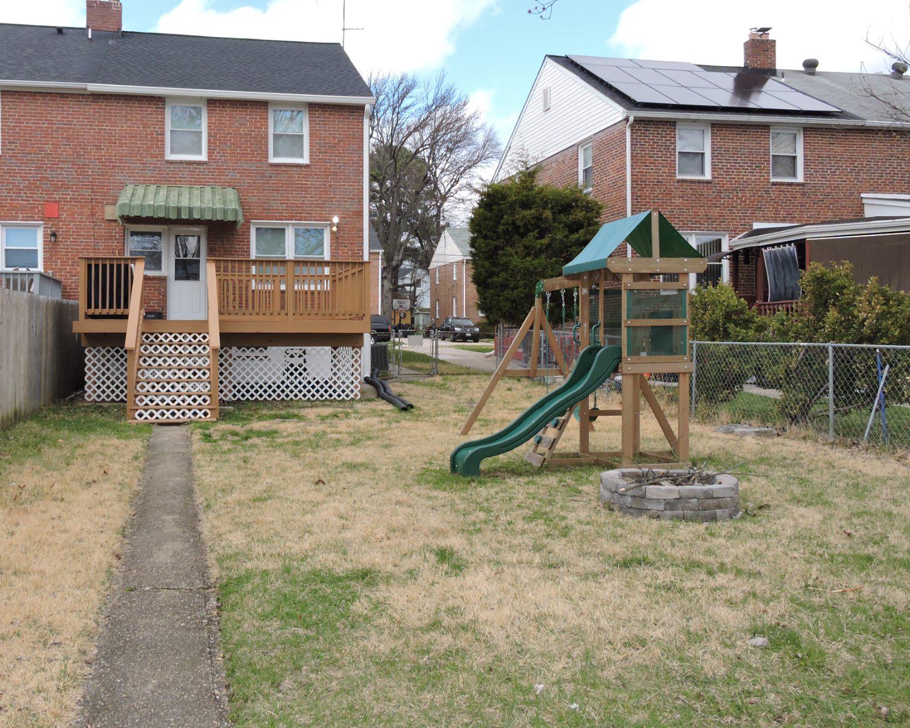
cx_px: 336
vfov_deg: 45.7
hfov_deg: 55.0
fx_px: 862
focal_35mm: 32
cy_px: 328
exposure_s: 1/640
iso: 140
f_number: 3.3
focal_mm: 4.3
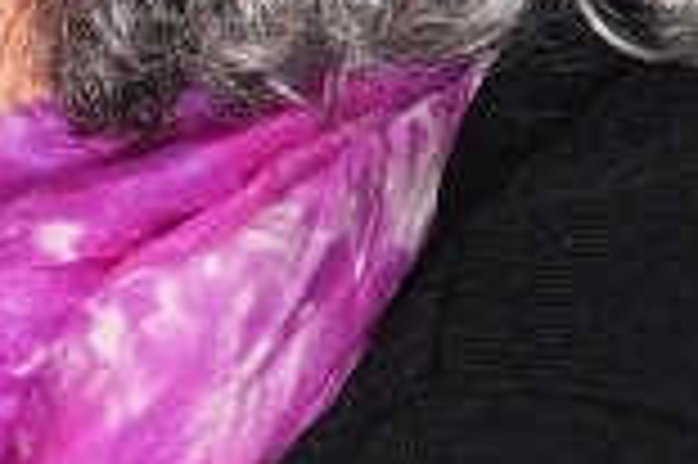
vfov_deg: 1.3
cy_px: -7
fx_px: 20110
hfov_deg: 2.0
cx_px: -941
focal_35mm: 1038
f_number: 5.6
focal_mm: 105
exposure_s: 1/60
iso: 400
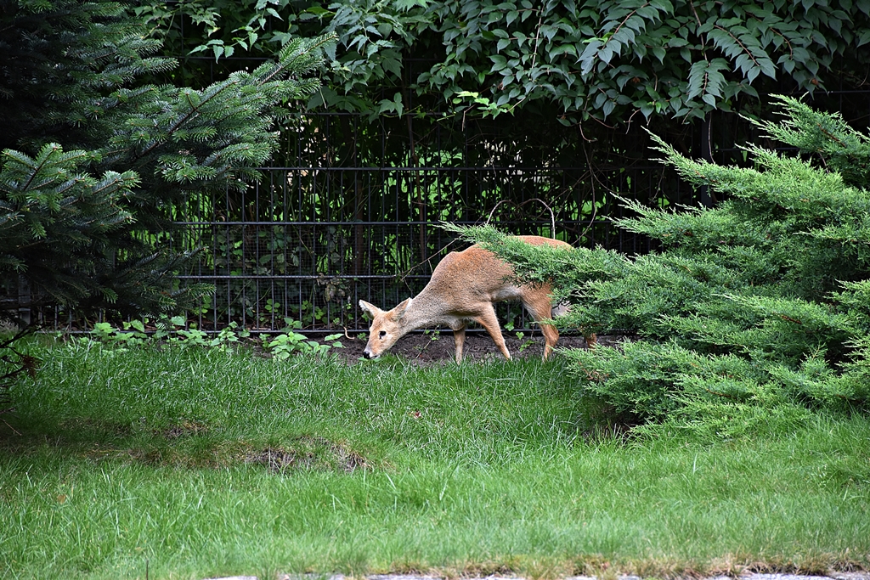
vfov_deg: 6.5
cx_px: 435
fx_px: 5075
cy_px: 290
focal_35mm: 210
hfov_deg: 9.8
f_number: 5.6
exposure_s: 1/250
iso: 800
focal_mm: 140
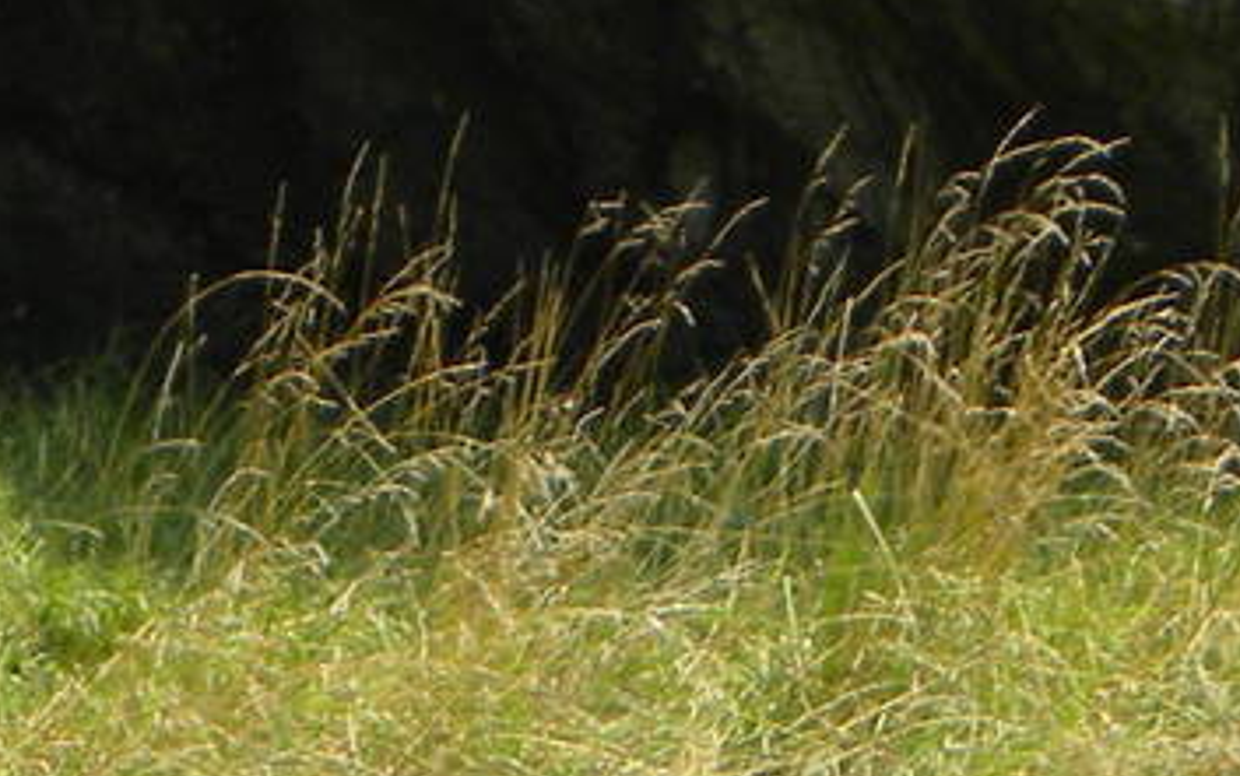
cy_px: 1450
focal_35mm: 1398
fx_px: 47267
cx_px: 825
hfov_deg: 1.5
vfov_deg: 0.9
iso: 64
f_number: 5
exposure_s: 1/237
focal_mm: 51.8
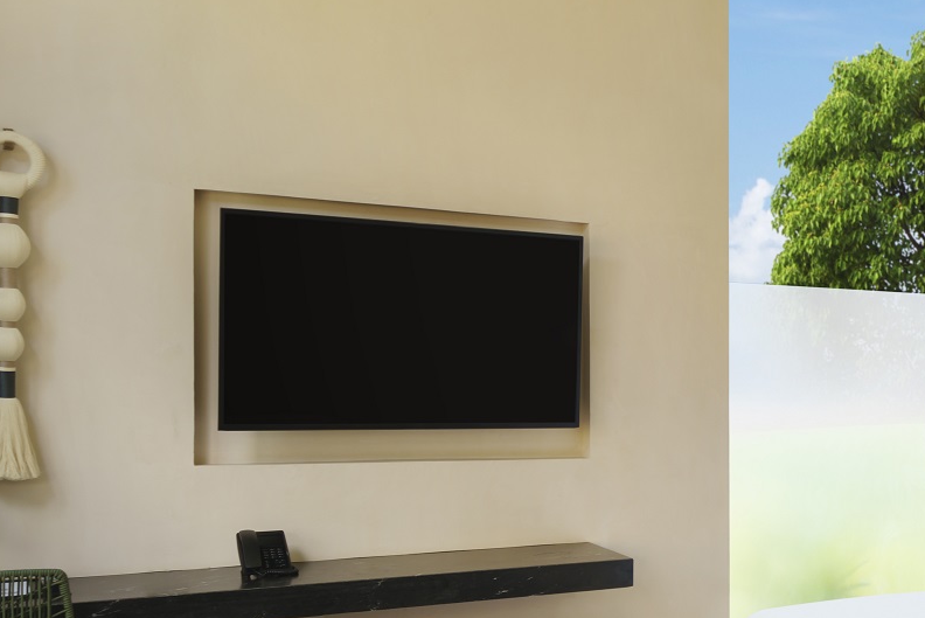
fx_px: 1362
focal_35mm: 53
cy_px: 429
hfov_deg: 31.0
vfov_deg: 25.4
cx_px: 1135
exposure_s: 1/30
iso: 100
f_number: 4
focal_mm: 21
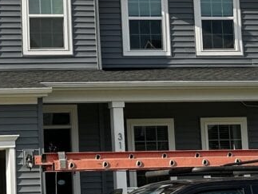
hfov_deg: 12.8
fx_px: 1134
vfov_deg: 9.7
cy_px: 14
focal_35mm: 152
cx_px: 4
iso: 64
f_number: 1.78
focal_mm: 6.86
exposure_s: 1/2114
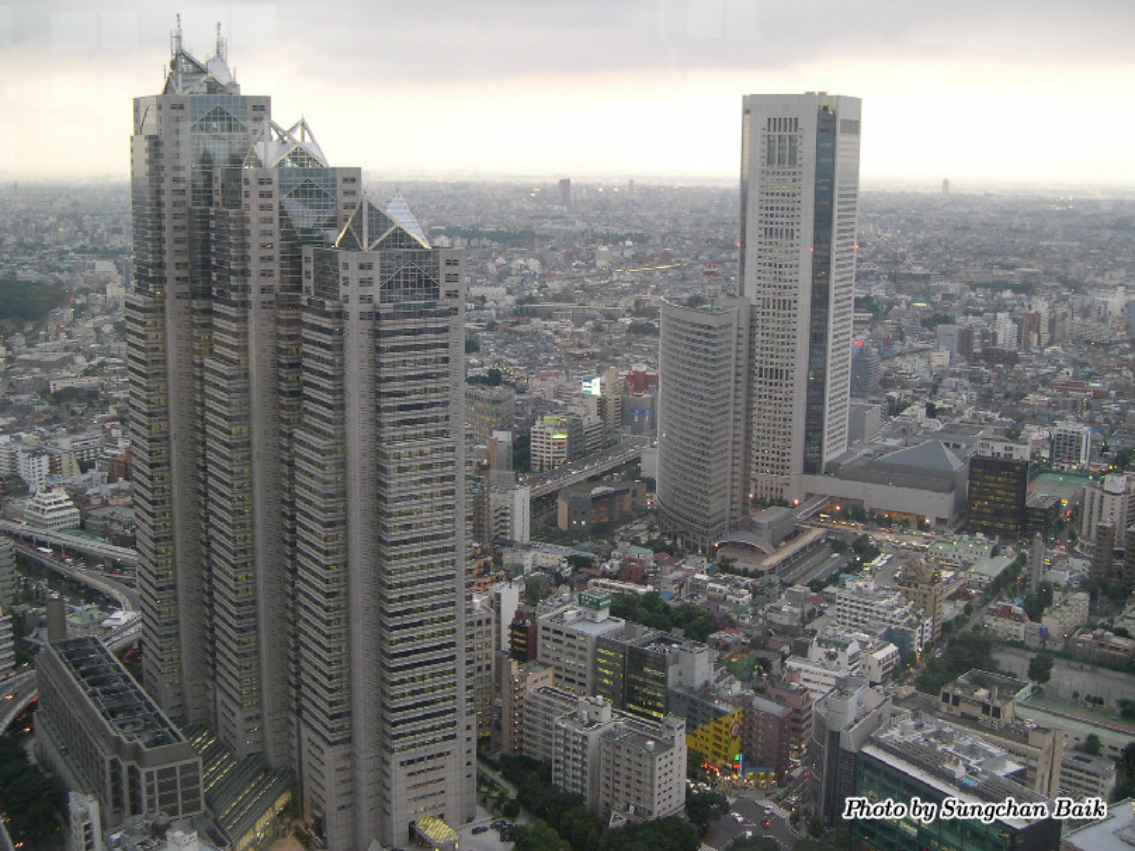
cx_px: 546
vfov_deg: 36.0
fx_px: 1312
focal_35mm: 40
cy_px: 406
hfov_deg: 46.8
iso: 100
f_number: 2.8
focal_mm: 8
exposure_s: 1/12.6
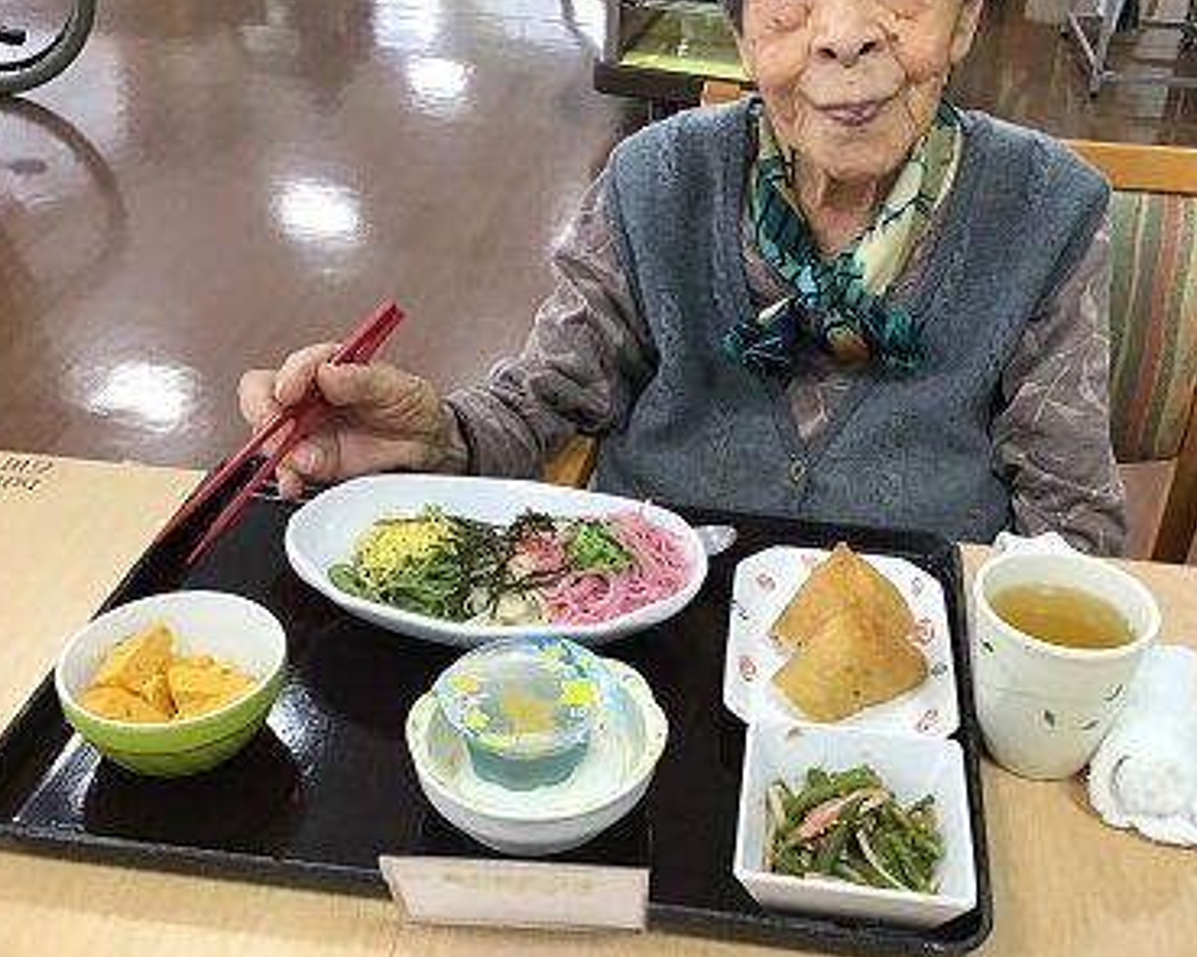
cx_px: 717
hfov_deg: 44.6
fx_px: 1452
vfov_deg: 36.4
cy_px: 436
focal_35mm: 41
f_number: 2.4
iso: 40
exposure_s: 1/30
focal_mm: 3.3
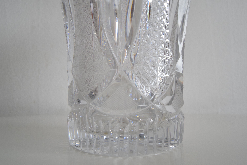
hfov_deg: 61.9
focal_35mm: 30
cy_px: 82
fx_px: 206
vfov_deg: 43.7
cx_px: 124
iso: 1600
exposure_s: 1/200
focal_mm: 20
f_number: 7.1
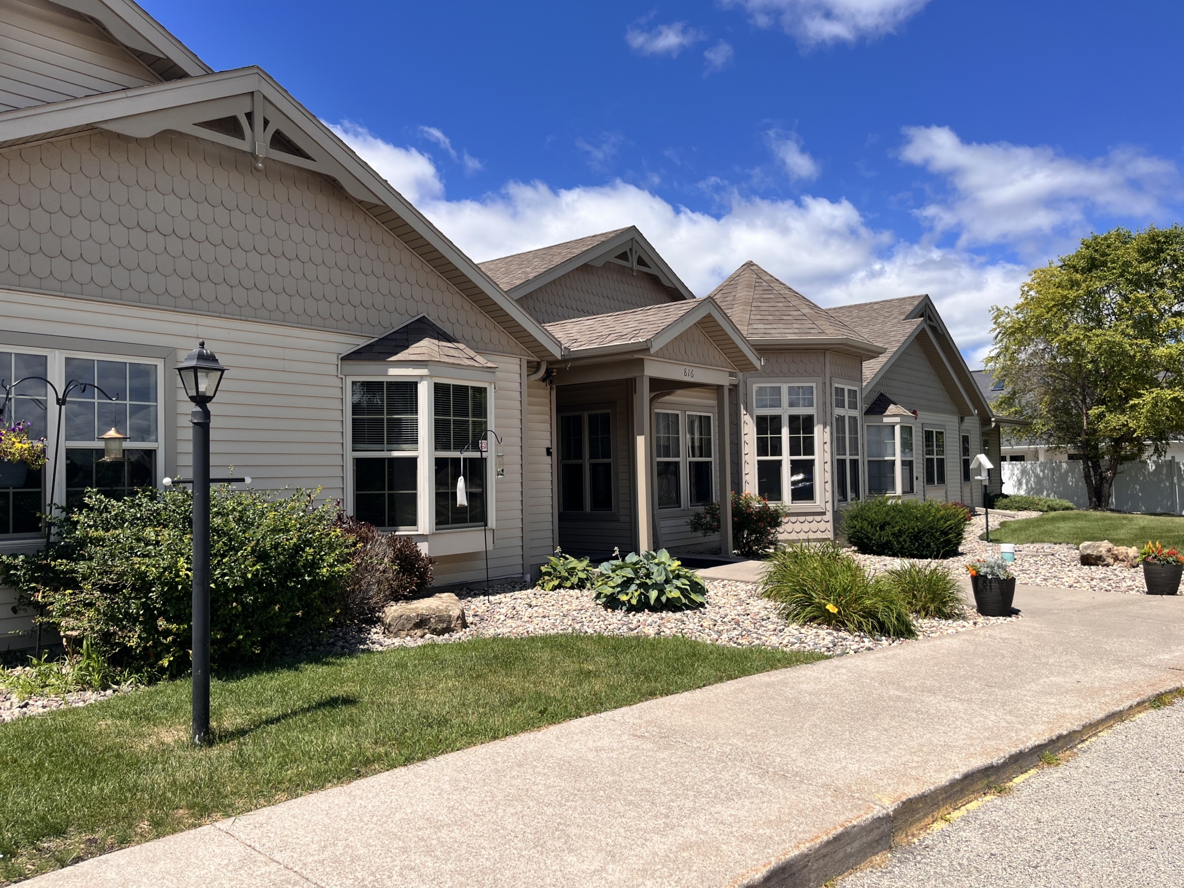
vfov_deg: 53.1
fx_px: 889
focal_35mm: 26
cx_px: 592
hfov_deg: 67.3
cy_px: 444
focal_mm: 5.1
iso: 50
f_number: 1.6
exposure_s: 1/4016
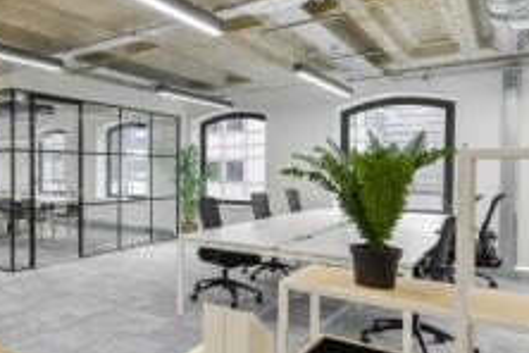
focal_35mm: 30
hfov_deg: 54.2
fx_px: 441
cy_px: 178
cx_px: 55
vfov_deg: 43.6
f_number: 7.1
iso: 100
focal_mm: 14
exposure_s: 1/10
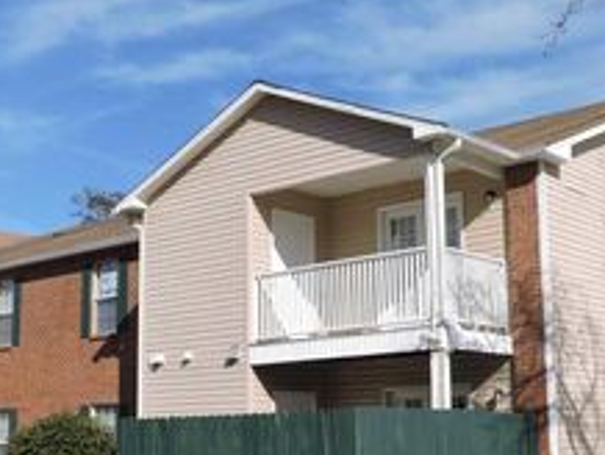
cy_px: 290
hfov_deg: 34.8
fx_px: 962
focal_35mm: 55
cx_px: 369
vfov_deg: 26.5
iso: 125
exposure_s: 1/1600
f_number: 3.7
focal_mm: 4.3
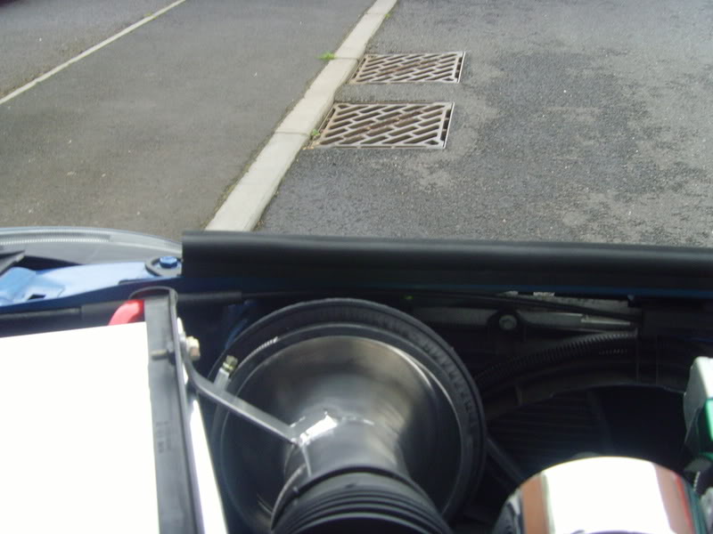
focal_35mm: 39
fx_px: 803
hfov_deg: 47.9
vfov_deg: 36.8
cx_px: 356
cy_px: 267
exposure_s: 1/45
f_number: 3.5
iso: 200
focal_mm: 6.6
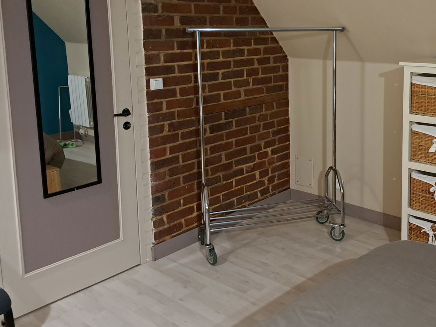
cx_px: 323
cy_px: 108
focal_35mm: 38
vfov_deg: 37.3
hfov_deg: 47.3
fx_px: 479
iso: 500
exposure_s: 1/24
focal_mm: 5.23
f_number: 1.8
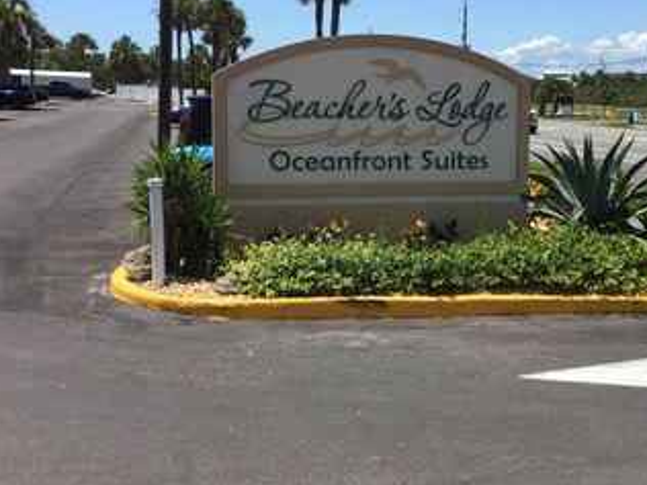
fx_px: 916
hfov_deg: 38.7
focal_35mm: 49
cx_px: 397
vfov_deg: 29.6
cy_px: 185
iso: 25
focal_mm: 3.3
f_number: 2.4
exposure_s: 1/1431
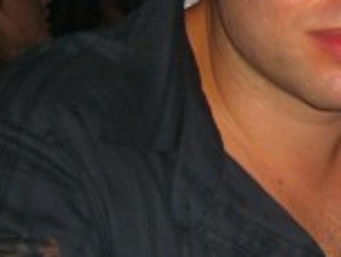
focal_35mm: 148
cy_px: 111
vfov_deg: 10.1
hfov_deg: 12.8
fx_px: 1460
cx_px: 474
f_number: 2.8
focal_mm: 7.9
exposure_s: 1/60
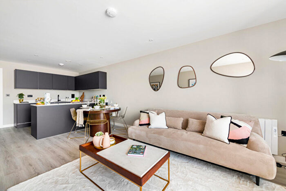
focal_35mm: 14
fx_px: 111
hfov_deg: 104.2
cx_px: 143
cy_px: 96
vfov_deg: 81.2
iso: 125
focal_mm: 14
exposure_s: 1.6
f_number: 10
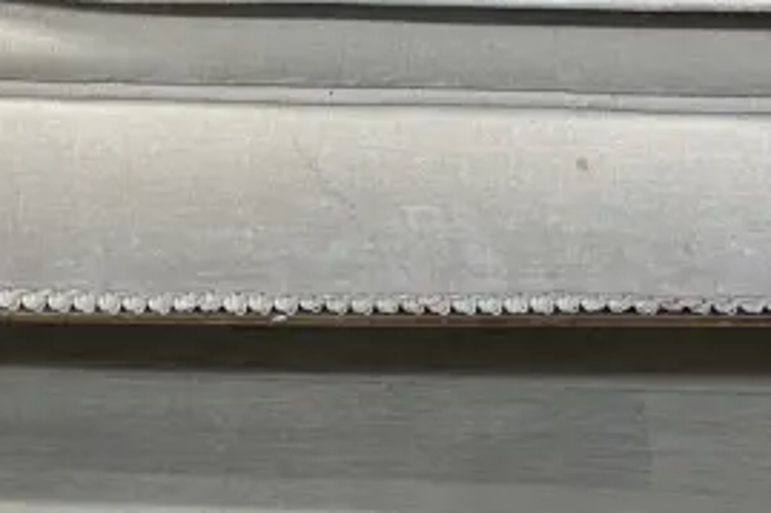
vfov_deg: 13.5
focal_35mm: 95
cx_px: 347
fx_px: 2033
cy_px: -281
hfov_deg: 21.5
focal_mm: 6.86
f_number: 1.78
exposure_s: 1/100
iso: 100
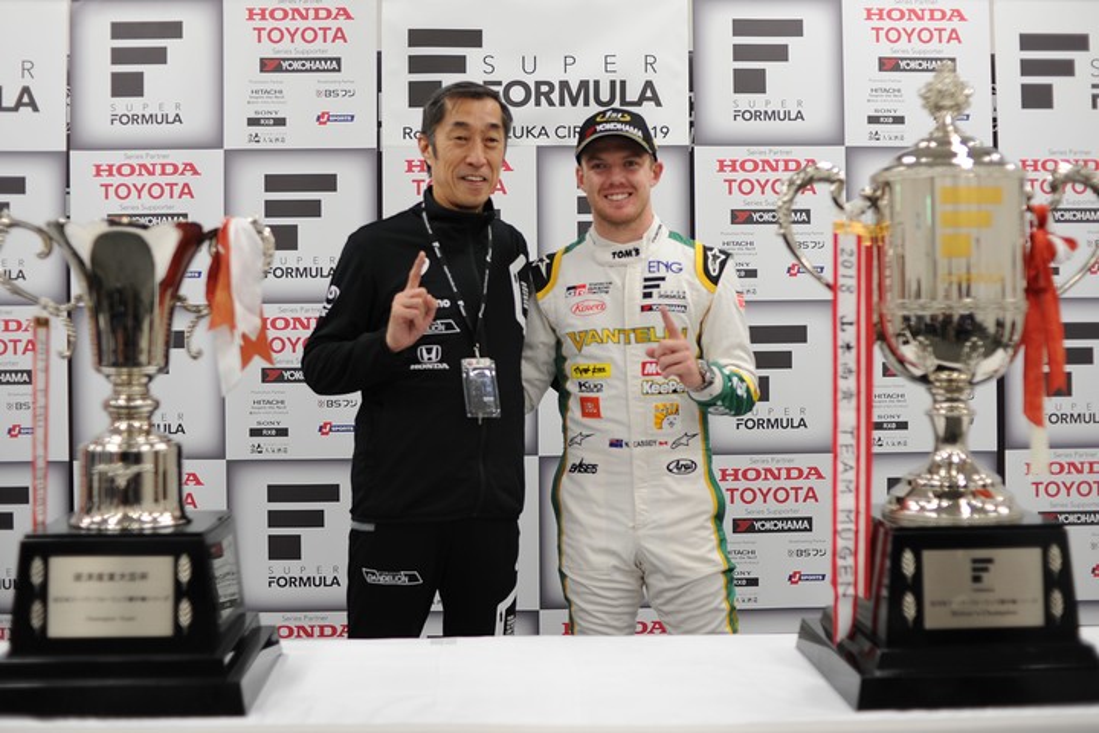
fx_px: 1068
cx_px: 550
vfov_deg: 37.9
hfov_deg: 54.4
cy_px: 366
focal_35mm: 35
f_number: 2
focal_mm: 35
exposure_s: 1/250
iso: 400
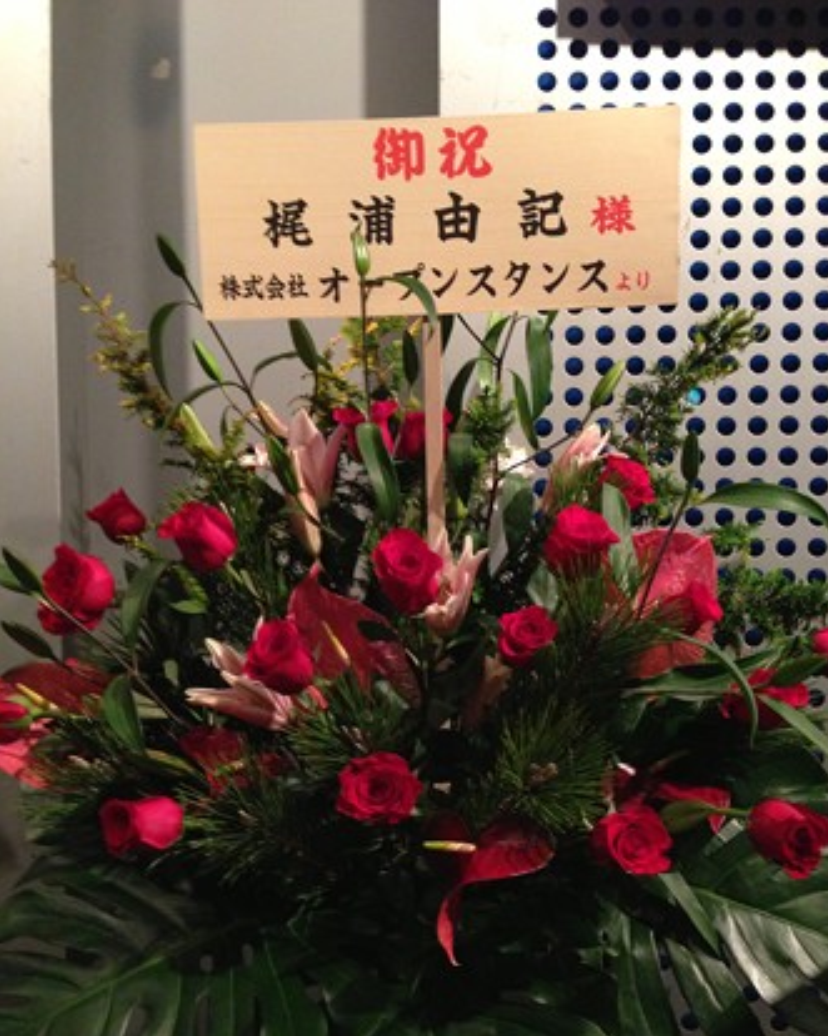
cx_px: 420
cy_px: 561
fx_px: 1073
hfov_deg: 42.2
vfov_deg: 51.5
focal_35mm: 35
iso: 400
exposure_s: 1/20
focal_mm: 4.13
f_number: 2.4
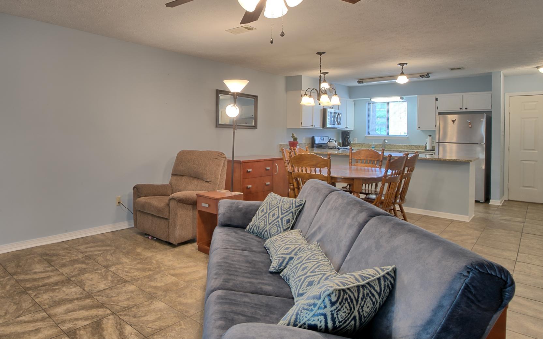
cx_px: 171
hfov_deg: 76.5
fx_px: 326
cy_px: 133
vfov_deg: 54.6
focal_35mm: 22
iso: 200
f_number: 13
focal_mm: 12
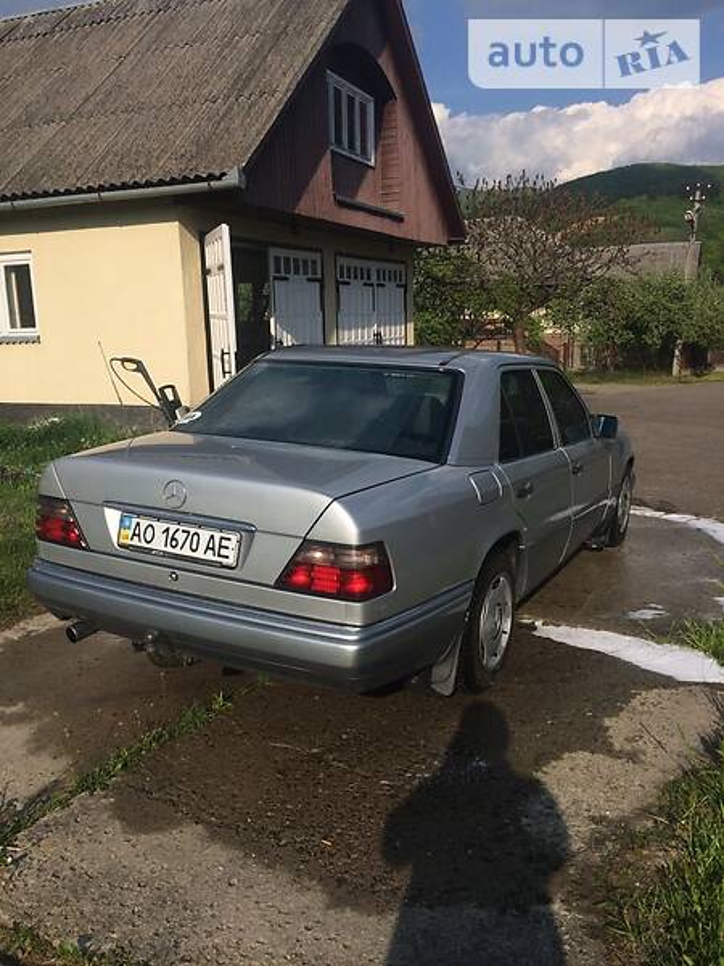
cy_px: 483
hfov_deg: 48.2
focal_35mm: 29
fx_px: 809
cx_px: 362
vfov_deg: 61.7
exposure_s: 1/2933
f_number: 2.2
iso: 32
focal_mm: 4.2
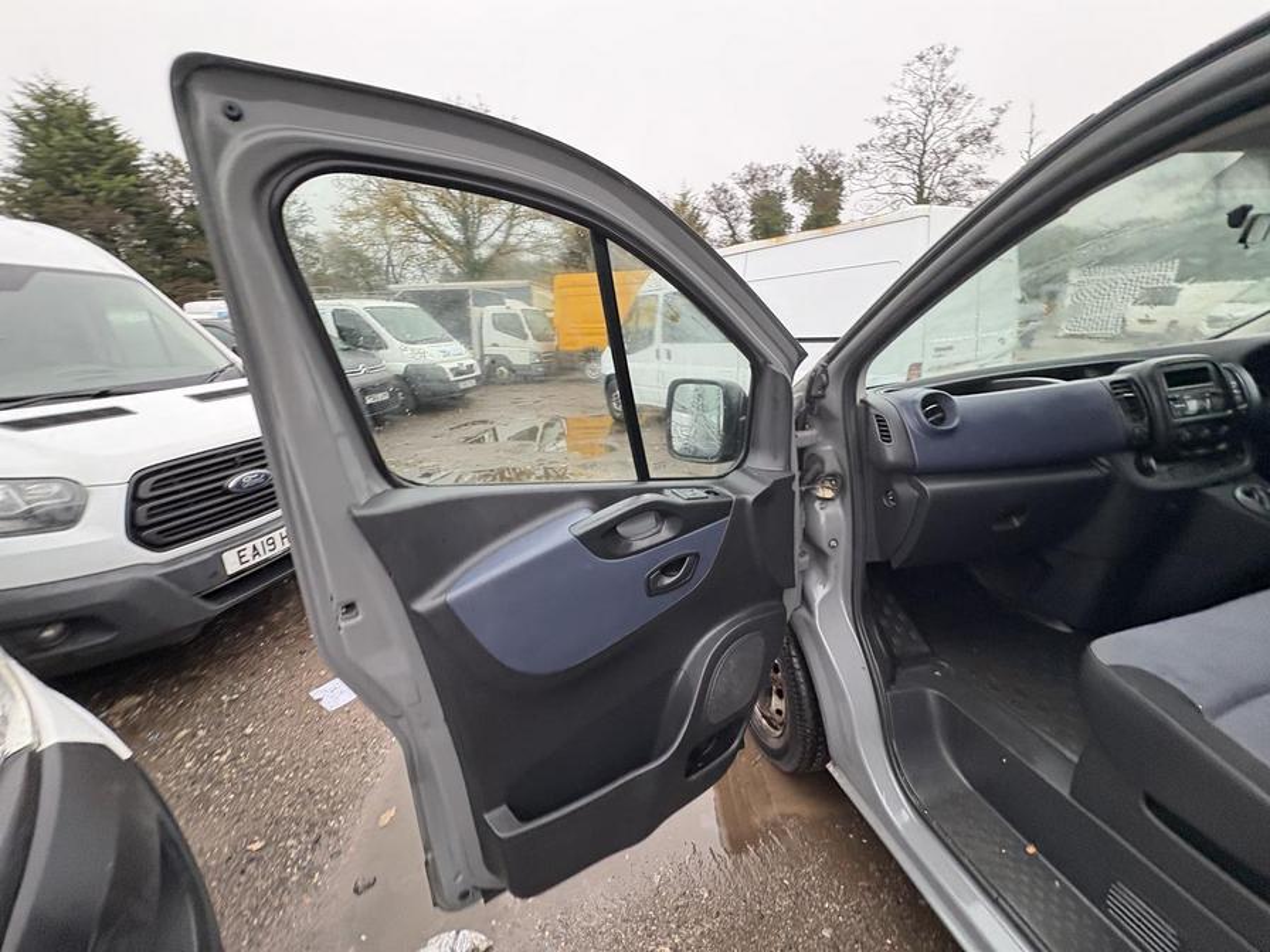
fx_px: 514
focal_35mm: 14
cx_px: 635
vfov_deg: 85.7
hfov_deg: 102.1
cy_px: 476
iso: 250
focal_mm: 2.22
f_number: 2.2
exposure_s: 1/60
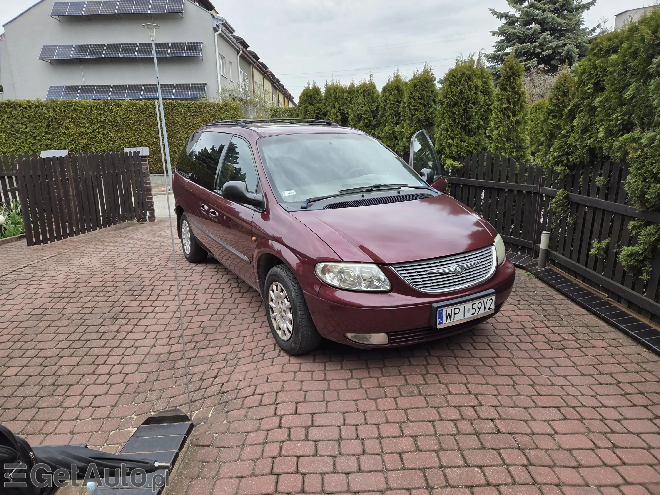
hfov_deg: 73.9
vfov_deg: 58.9
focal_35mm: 23
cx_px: 330
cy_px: 248
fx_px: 439
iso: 80
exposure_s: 1/1623
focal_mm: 5.4
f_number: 1.8
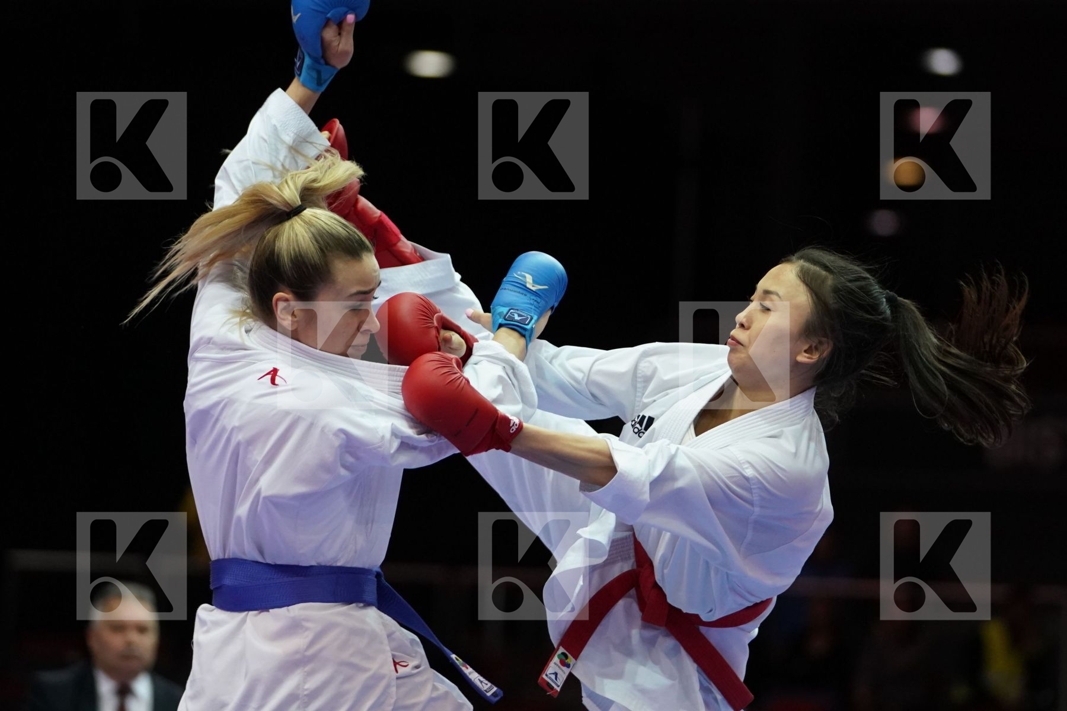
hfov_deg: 10.5
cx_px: 534
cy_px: 356
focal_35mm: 196
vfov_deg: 7.0
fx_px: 5809
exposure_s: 1/1000
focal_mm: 131
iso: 3200
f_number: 2.8
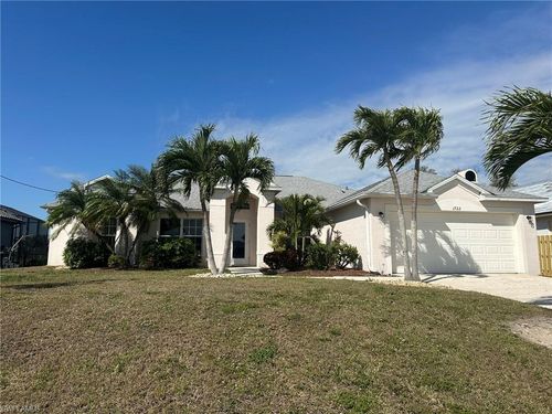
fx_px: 383
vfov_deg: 56.8
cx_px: 276
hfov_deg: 71.6
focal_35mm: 24
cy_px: 207
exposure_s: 1/7576
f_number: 1.78
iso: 80
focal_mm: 6.86
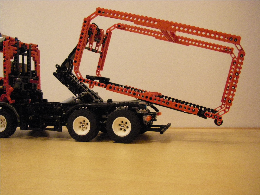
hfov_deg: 49.0
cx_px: 130
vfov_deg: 37.7
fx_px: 285
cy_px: 98
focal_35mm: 38
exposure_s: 1/50
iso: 500
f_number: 3.5
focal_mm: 6.3
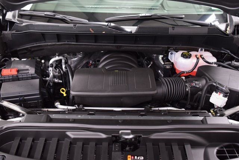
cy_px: 80
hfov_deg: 53.1
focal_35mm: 36
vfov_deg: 36.9
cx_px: 120
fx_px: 239
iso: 1600
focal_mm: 24
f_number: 2.8
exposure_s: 1/50
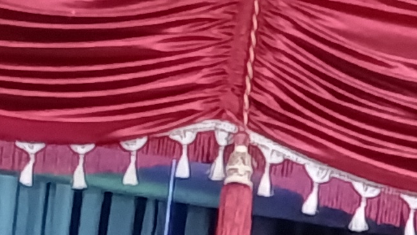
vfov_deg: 2.7
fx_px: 4997
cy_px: 562
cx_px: 794
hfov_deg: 4.7
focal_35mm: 452
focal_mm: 4.94
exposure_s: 1/101
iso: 455
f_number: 1.5
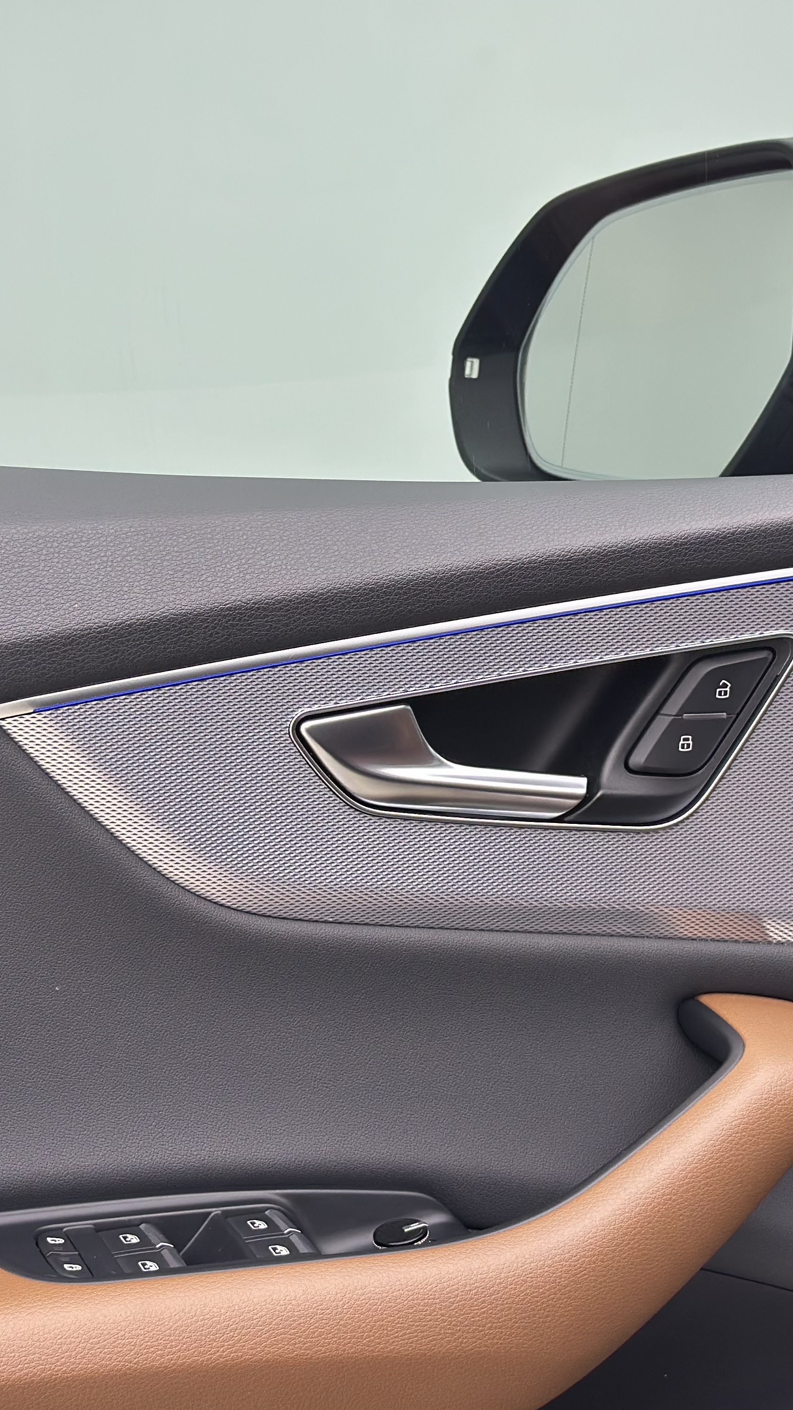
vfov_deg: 30.2
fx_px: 2617
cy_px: 703
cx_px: 428
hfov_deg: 17.2
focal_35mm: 70
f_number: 1.78
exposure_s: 1/100
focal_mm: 6.86
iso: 80
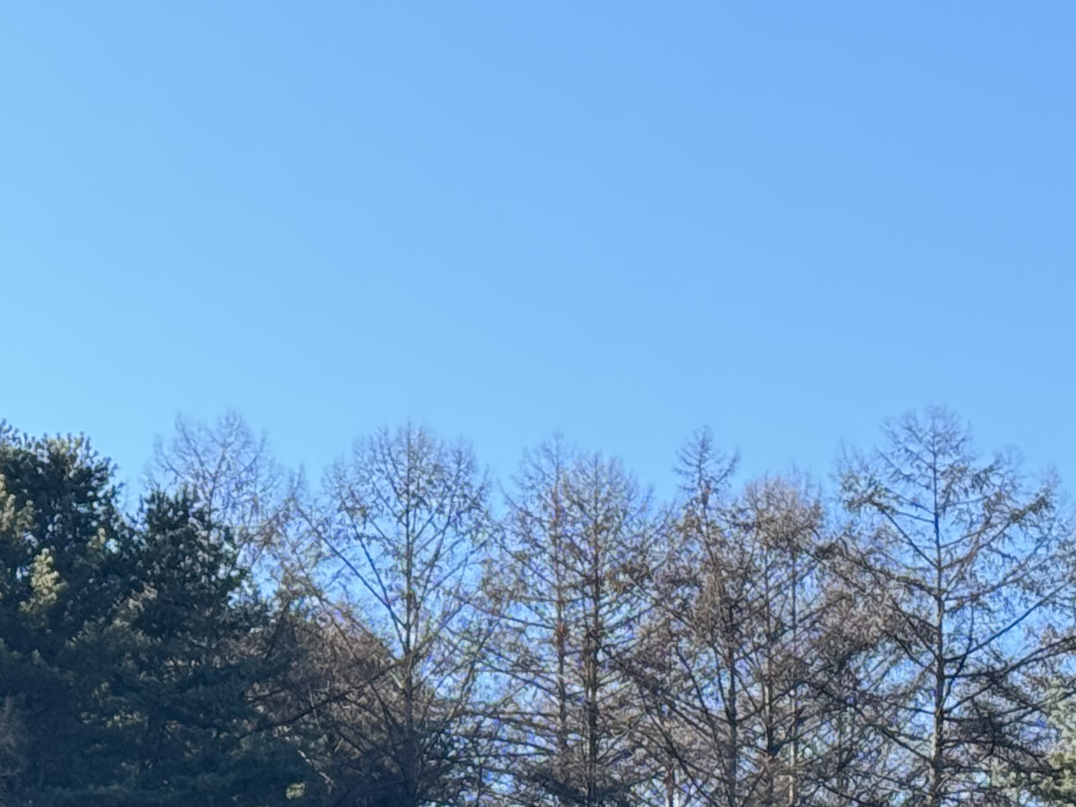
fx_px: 4912
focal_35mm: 158
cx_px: 50
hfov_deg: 12.4
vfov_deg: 9.1
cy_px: 1247
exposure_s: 1/832
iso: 64
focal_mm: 6.86
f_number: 1.78
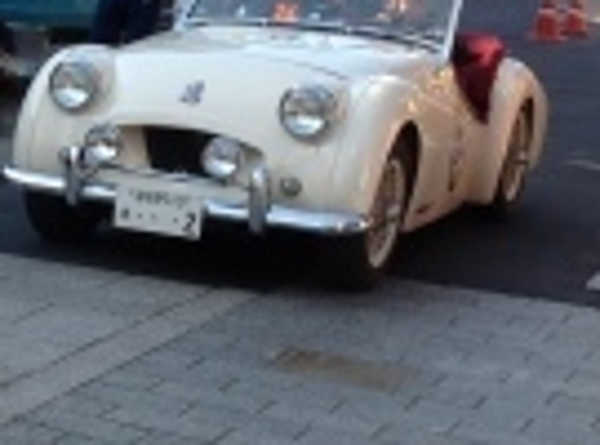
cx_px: -391
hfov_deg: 13.9
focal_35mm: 130
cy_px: 158
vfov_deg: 11.3
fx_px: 2243
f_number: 2.4
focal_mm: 4.28
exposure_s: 1/420
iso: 50
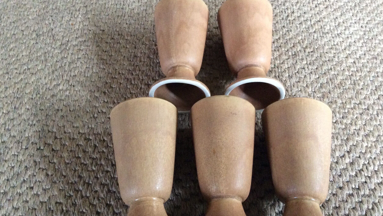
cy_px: 106
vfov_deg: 32.8
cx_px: 190
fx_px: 366
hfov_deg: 55.3
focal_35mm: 36
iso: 320
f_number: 2.4
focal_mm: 3.3
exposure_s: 1/25
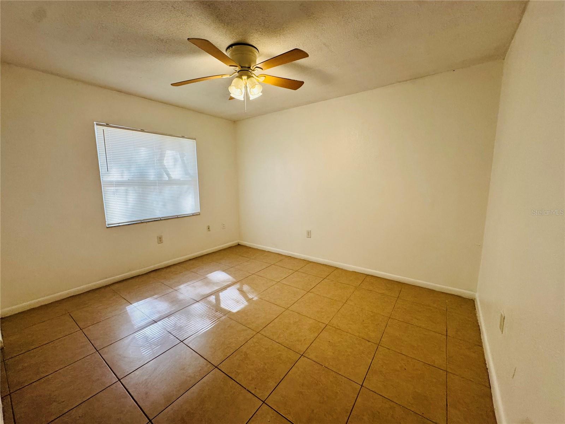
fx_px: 229
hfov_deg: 102.1
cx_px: 282
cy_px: 212
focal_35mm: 14
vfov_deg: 85.7
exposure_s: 1/120
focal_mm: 2.22
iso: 200
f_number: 2.2
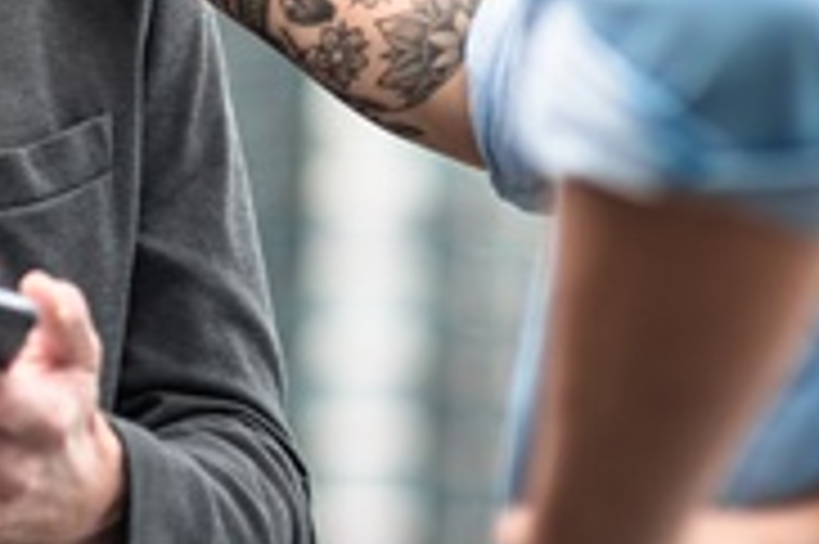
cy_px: -225
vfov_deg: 4.9
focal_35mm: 280
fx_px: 6364
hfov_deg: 7.4
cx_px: 256
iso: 100
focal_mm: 85
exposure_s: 1/1600
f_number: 1.8
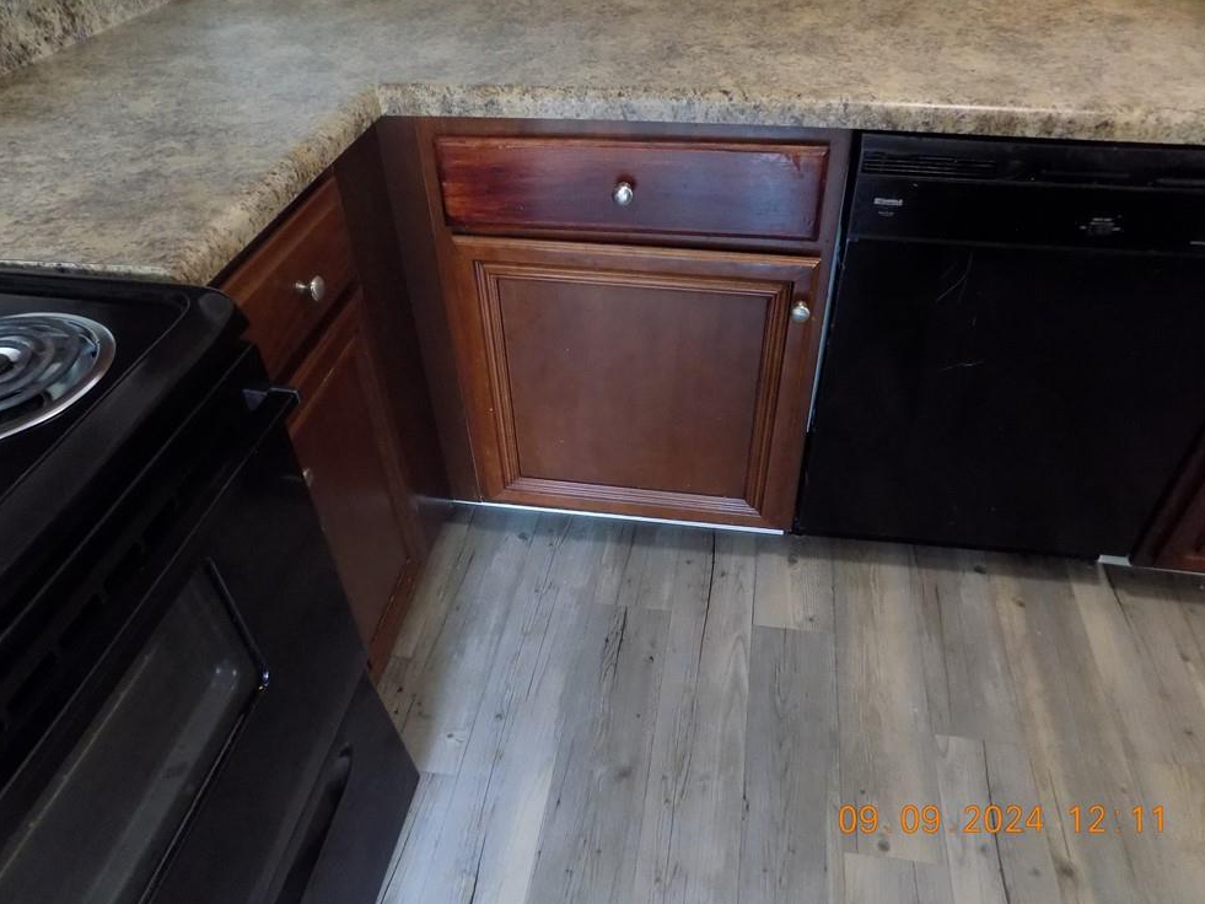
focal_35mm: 24
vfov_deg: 56.8
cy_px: 457
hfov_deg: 71.6
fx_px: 836
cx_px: 603
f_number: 3.1
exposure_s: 1/13
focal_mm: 4
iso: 400
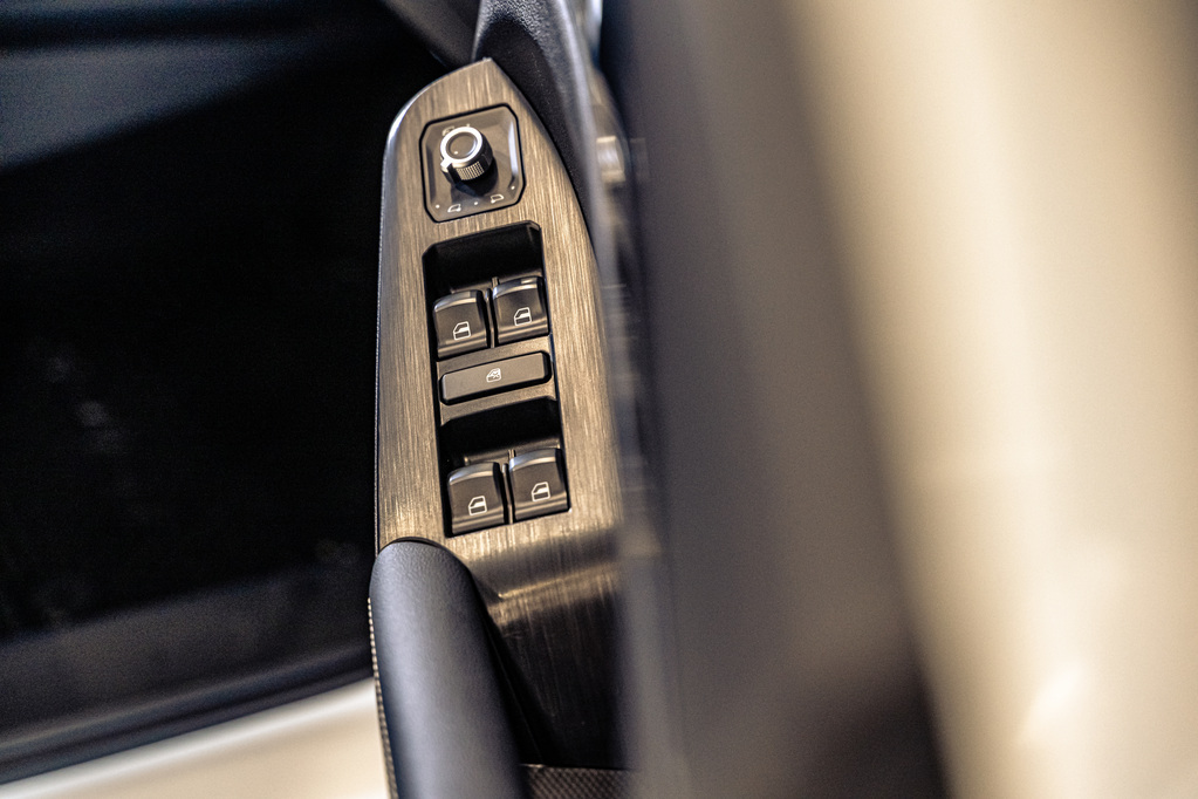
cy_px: 400
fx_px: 2496
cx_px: 599
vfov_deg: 18.2
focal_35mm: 75
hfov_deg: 27.0
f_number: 4
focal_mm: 75
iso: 1600
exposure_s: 1/125
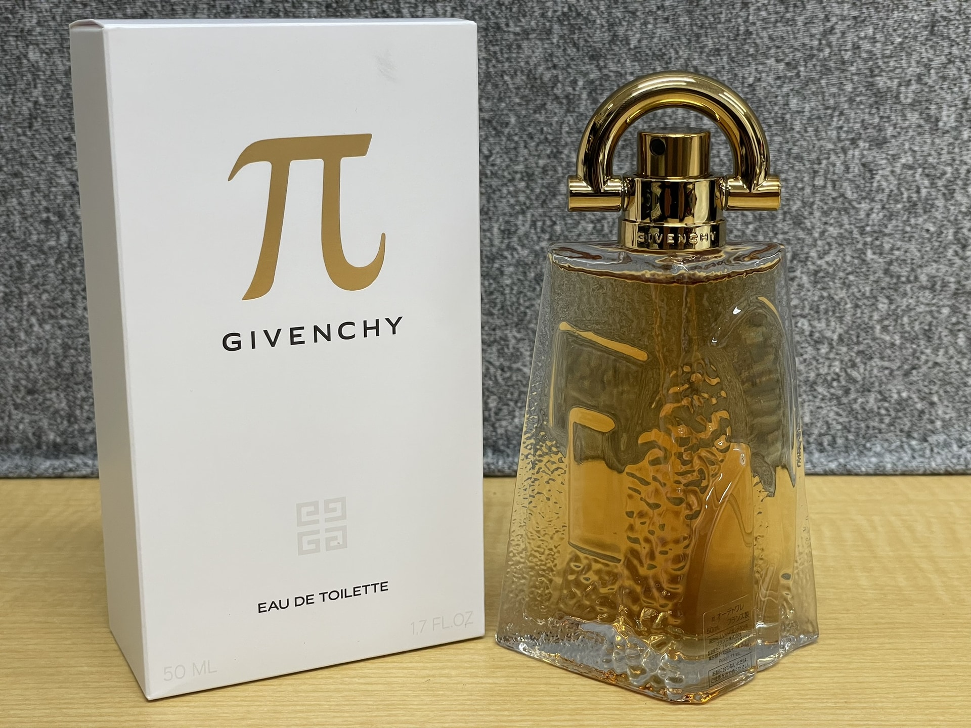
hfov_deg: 36.8
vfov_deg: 28.0
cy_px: 364
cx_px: 486
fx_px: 1459
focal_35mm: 52
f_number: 2
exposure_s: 1/116
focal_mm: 6
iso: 100
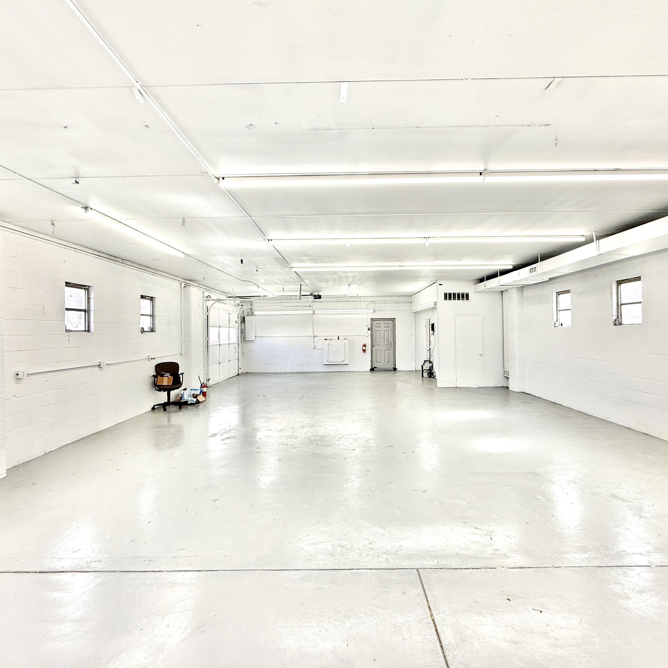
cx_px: 346
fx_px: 371
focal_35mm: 17
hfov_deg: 83.9
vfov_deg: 84.0
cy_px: 330
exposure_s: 1/258
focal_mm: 2.22
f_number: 2.2
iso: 64
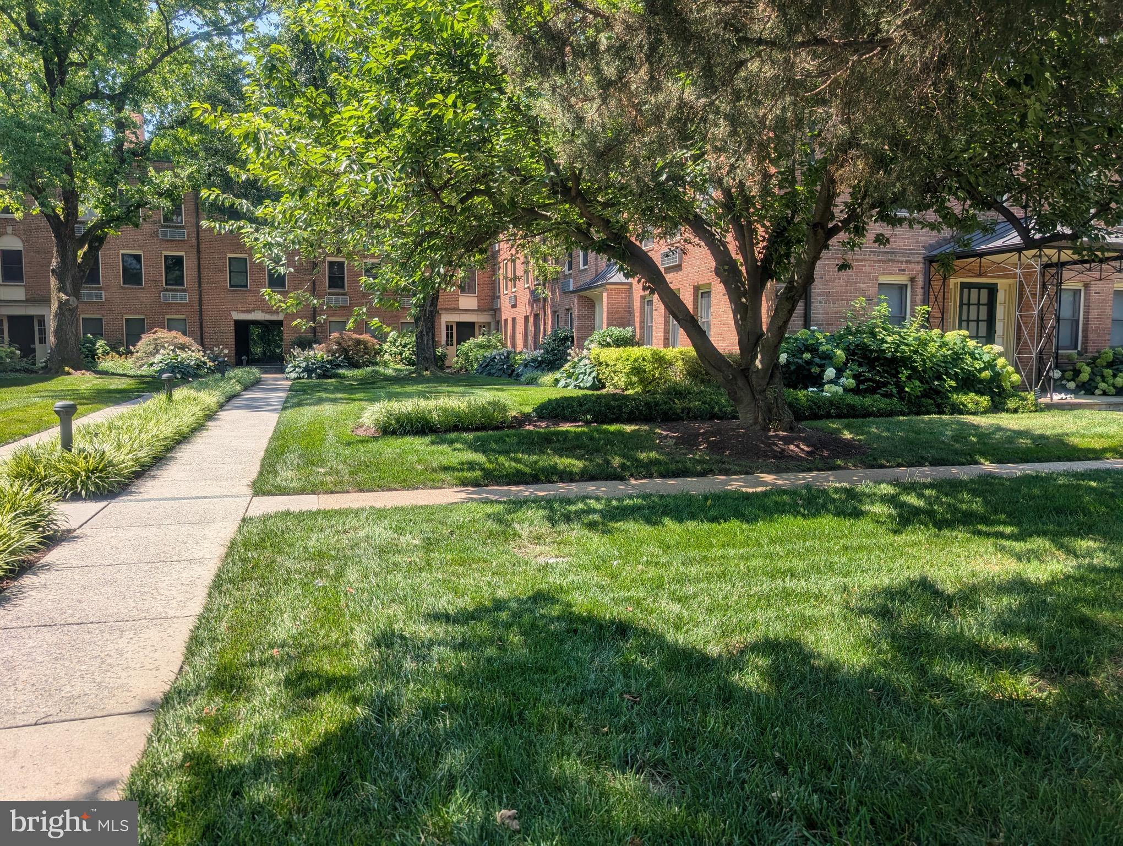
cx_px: 562
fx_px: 780
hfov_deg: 71.5
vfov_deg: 56.9
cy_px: 423
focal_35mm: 24
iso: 26
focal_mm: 6.9
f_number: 1.68
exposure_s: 1/654
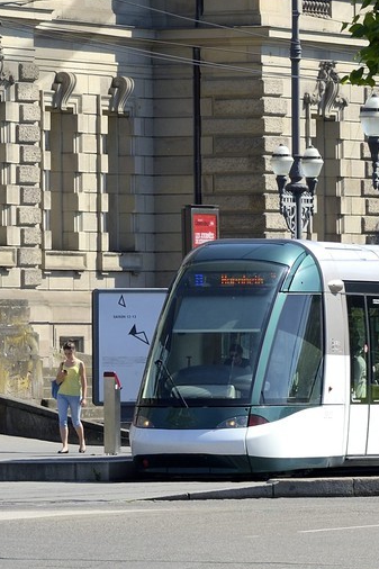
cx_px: -156
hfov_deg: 3.5
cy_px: -211
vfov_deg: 5.2
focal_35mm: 395
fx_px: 6241
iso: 200
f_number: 11
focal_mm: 125
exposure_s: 1/320
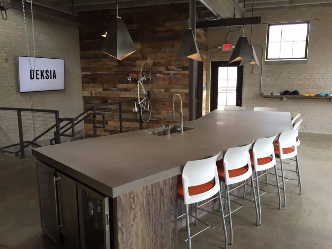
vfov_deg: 48.2
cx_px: 166
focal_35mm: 29
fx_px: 278
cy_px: 124
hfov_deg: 61.7
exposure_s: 1/30
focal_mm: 4.15
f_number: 2.2
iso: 40
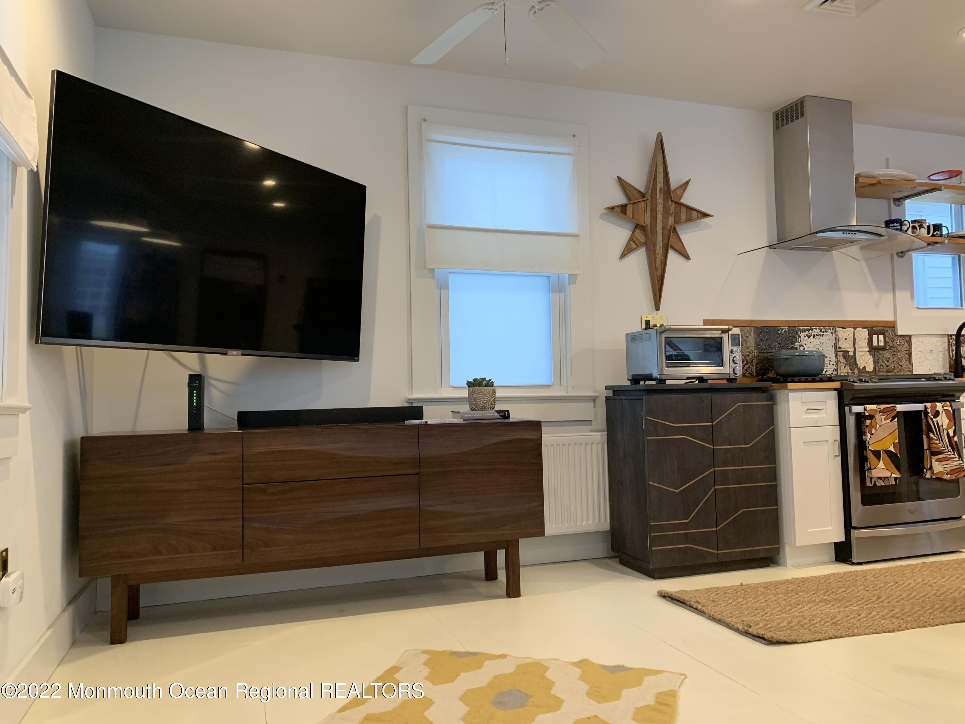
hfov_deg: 67.3
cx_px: 482
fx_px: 725
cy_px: 362
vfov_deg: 53.1
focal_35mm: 26
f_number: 1.8
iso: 125
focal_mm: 4.25
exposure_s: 1/60
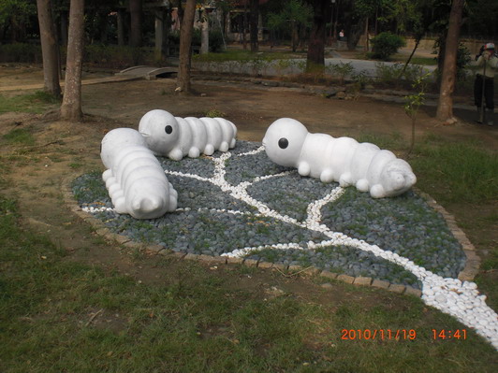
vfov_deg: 37.7
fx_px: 547
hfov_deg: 49.0
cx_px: 249
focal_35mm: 38
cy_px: 186
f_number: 5.6
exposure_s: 1/200
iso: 64
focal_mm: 6.3
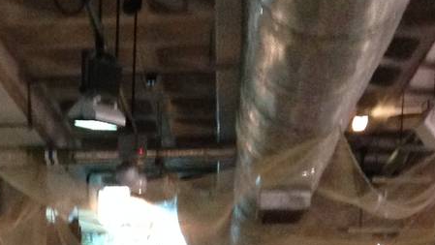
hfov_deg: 16.3
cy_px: 491
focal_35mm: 128
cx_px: -23
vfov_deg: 8.9
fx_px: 1477
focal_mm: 4.12
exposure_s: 1/17
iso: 400
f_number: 2.4
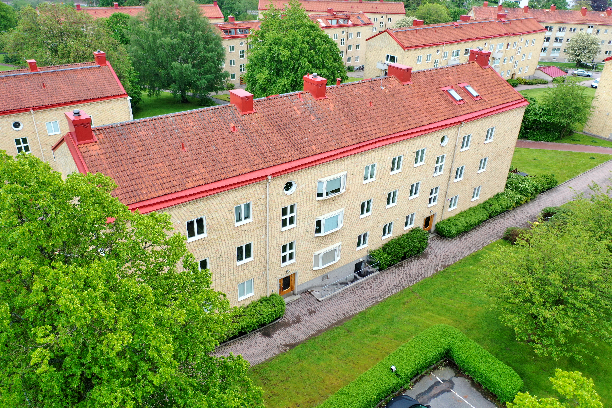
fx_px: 476
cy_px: 204
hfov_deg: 65.5
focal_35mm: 28
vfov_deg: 46.4
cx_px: 306
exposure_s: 1/100
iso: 100
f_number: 3.2
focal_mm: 10.26
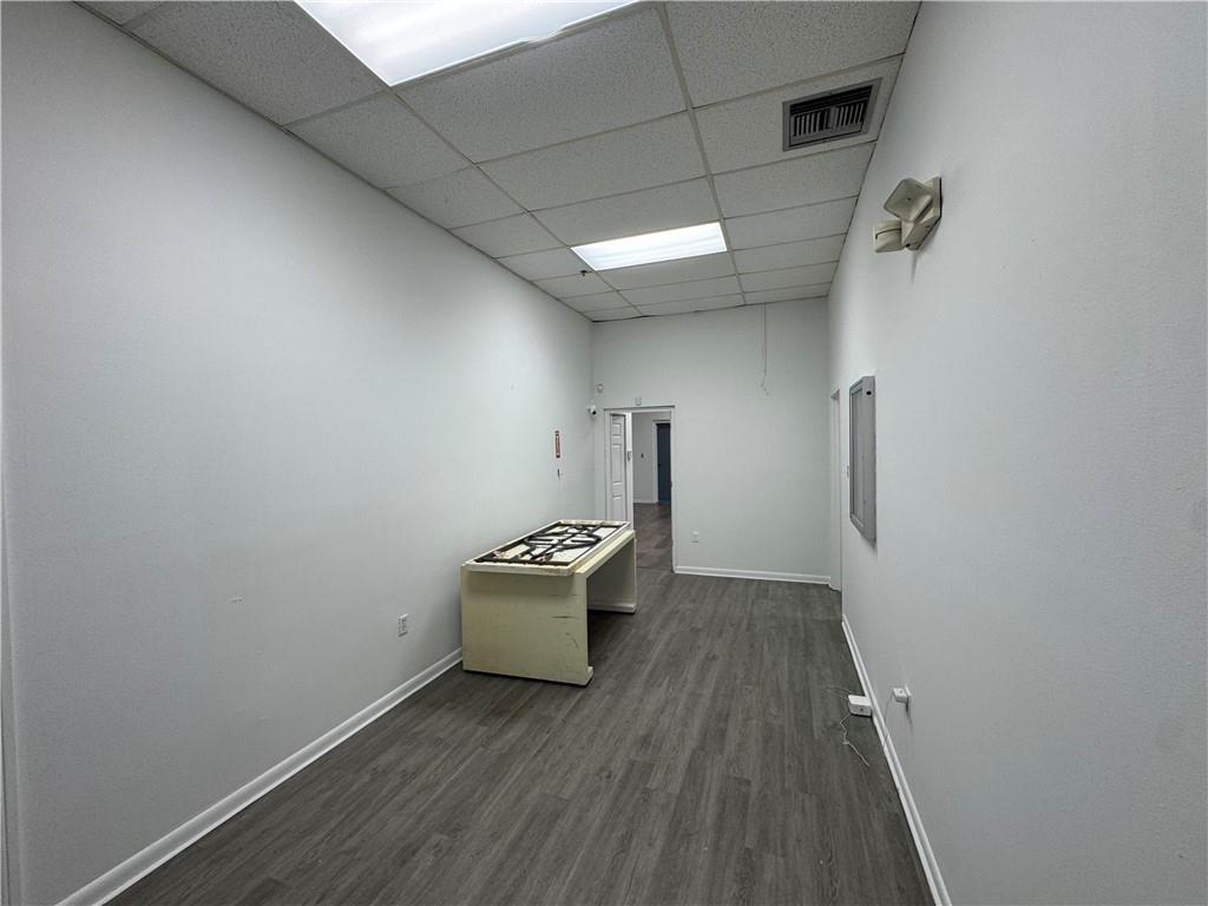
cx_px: 604
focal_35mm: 14
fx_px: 489
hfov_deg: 102.1
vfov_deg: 85.7
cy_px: 453
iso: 100
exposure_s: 1/120
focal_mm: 2.22
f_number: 2.2
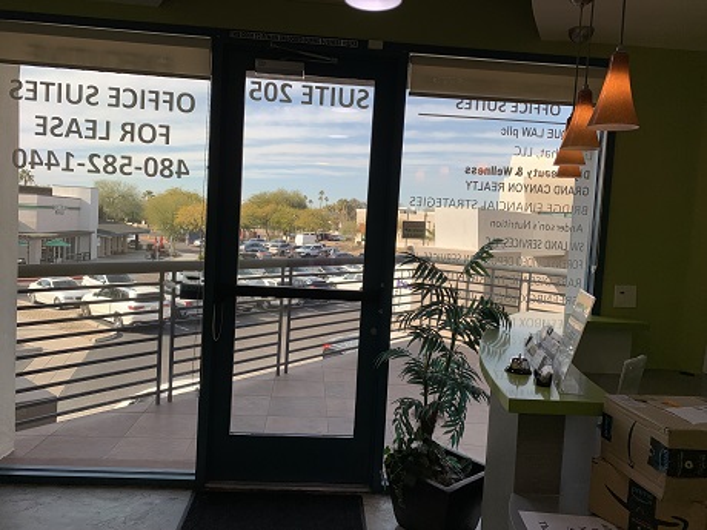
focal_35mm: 26
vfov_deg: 53.1
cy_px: 265
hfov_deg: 67.3
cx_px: 354
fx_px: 531
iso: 25
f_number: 1.8
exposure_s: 1/214
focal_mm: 4.25
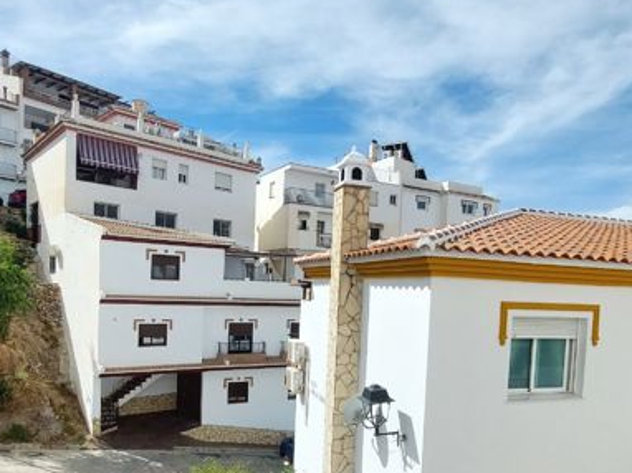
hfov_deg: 71.6
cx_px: 318
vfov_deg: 55.7
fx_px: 438
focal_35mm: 24
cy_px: 313
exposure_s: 1/3049
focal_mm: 1.74
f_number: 2.2
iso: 50
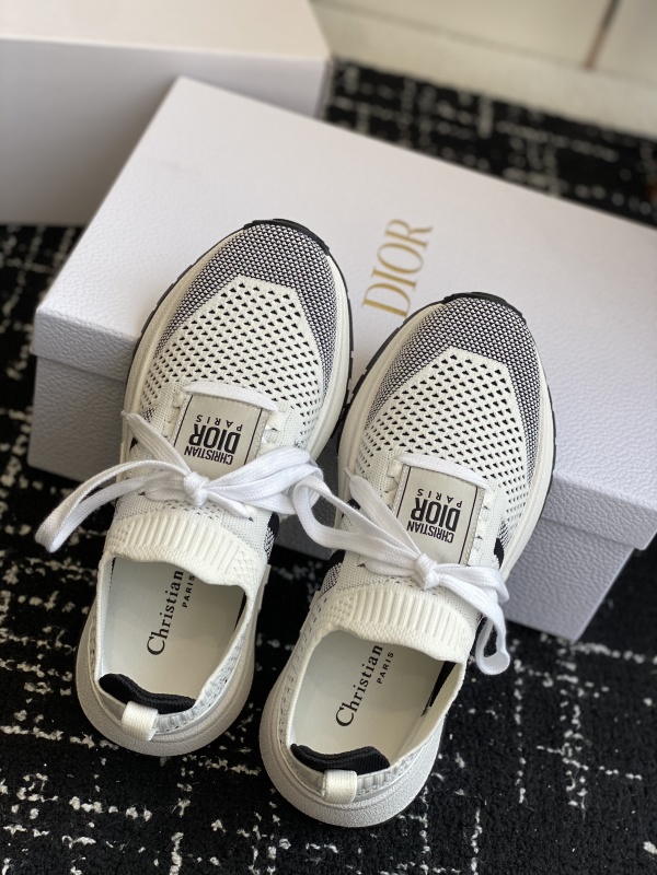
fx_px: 1316
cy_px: 438
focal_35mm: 52
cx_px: 328
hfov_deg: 28.0
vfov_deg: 36.8
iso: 20
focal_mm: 6
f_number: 2
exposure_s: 1/269
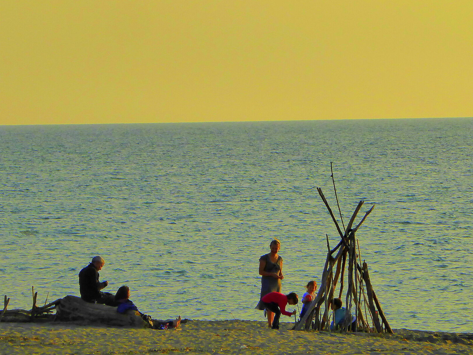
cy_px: 198
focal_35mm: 408
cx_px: 173
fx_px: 5575
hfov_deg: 4.9
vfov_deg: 3.6
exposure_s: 1/500
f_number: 5.6
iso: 160
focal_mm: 44.8
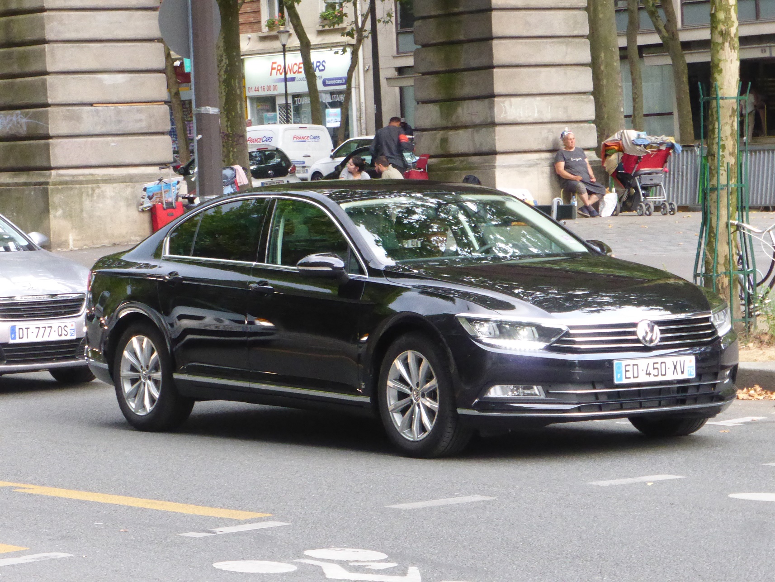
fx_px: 3381
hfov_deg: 13.1
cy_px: 291
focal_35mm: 151
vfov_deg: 9.8
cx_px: 388
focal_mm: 24.4
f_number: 5.4
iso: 800
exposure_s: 1/50
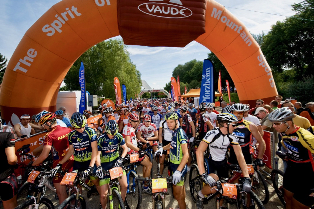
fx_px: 122
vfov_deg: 81.1
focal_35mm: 14
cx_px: 157
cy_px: 104
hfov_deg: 104.3
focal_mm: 14
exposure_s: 1/400
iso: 200
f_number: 8
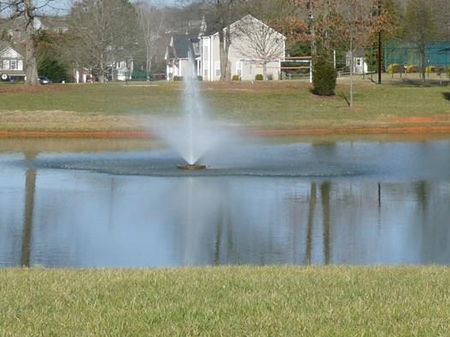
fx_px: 1820
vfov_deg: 10.5
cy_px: 20
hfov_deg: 14.0
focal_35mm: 140
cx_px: 336
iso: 100
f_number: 6.3
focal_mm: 9
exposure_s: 1/400
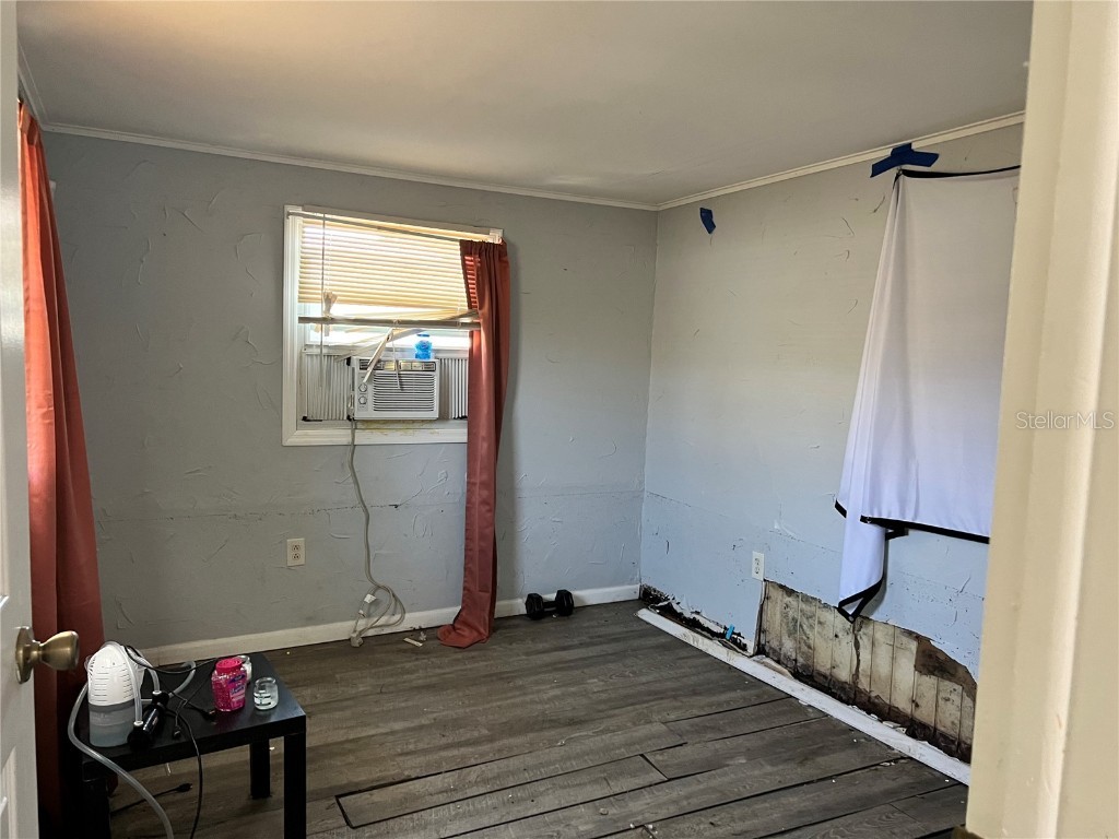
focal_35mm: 26
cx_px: 560
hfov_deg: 67.3
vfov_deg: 53.1
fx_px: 840
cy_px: 420
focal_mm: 5.7
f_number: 1.5
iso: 320
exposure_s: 1/60
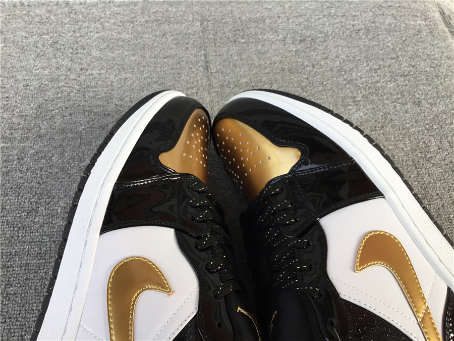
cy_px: 170
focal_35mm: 31
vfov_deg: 45.4
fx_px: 407
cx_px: 227
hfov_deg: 58.4
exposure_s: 1/285
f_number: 2.4
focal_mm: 3.3
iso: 25
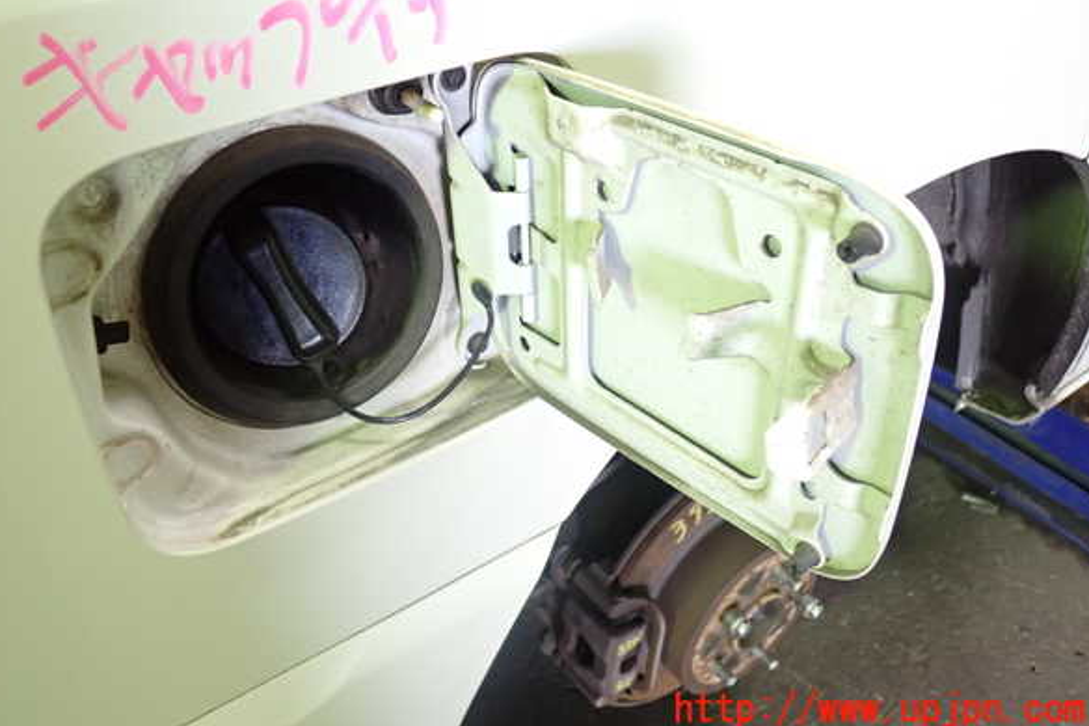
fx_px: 968
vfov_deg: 41.0
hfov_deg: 58.7
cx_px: 536
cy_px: 315
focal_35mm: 32
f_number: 2.3
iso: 320
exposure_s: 1/30
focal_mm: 5.4
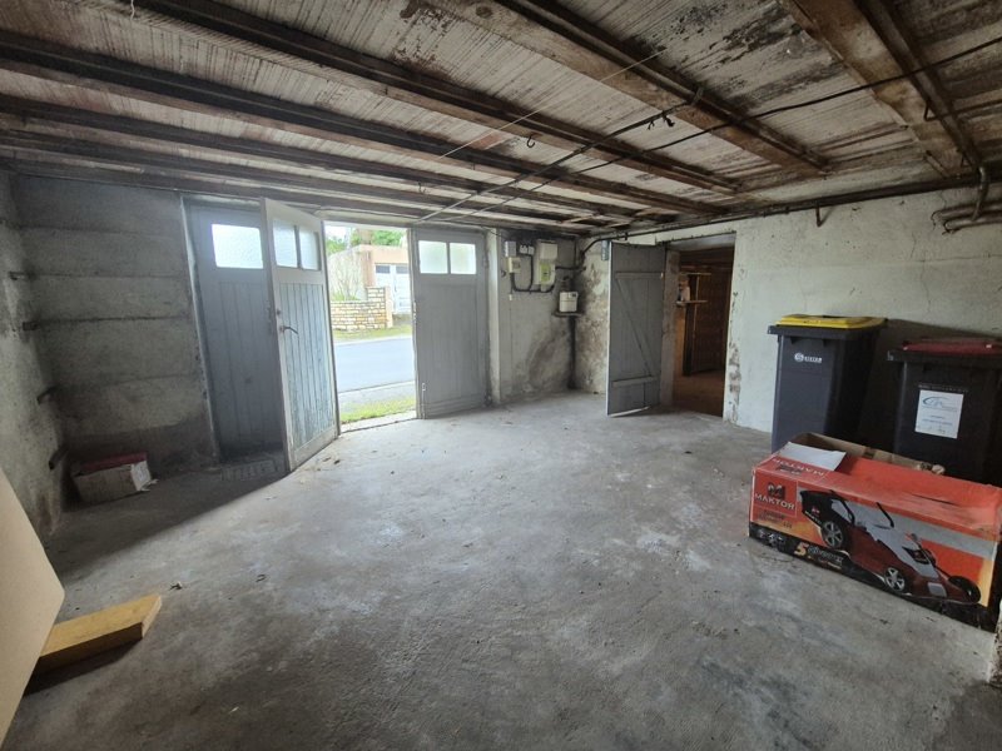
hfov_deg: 106.2
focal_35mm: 13
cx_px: 501
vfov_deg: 89.9
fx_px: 376
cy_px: 376
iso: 500
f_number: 2.2
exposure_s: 1/100
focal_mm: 2.2
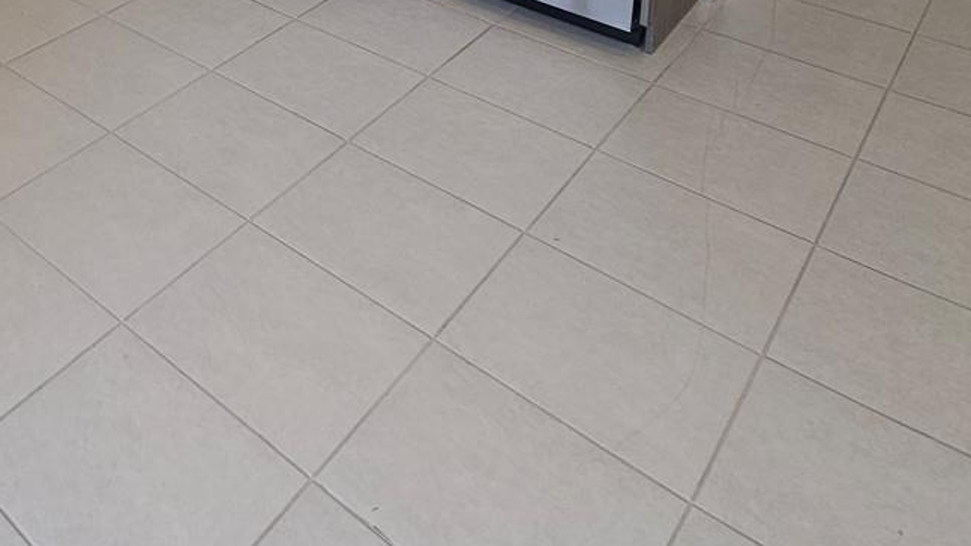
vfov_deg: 23.8
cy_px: -340
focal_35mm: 35
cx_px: -3
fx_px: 901
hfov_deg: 47.0
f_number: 2.2
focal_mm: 2.2
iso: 80
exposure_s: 1/120
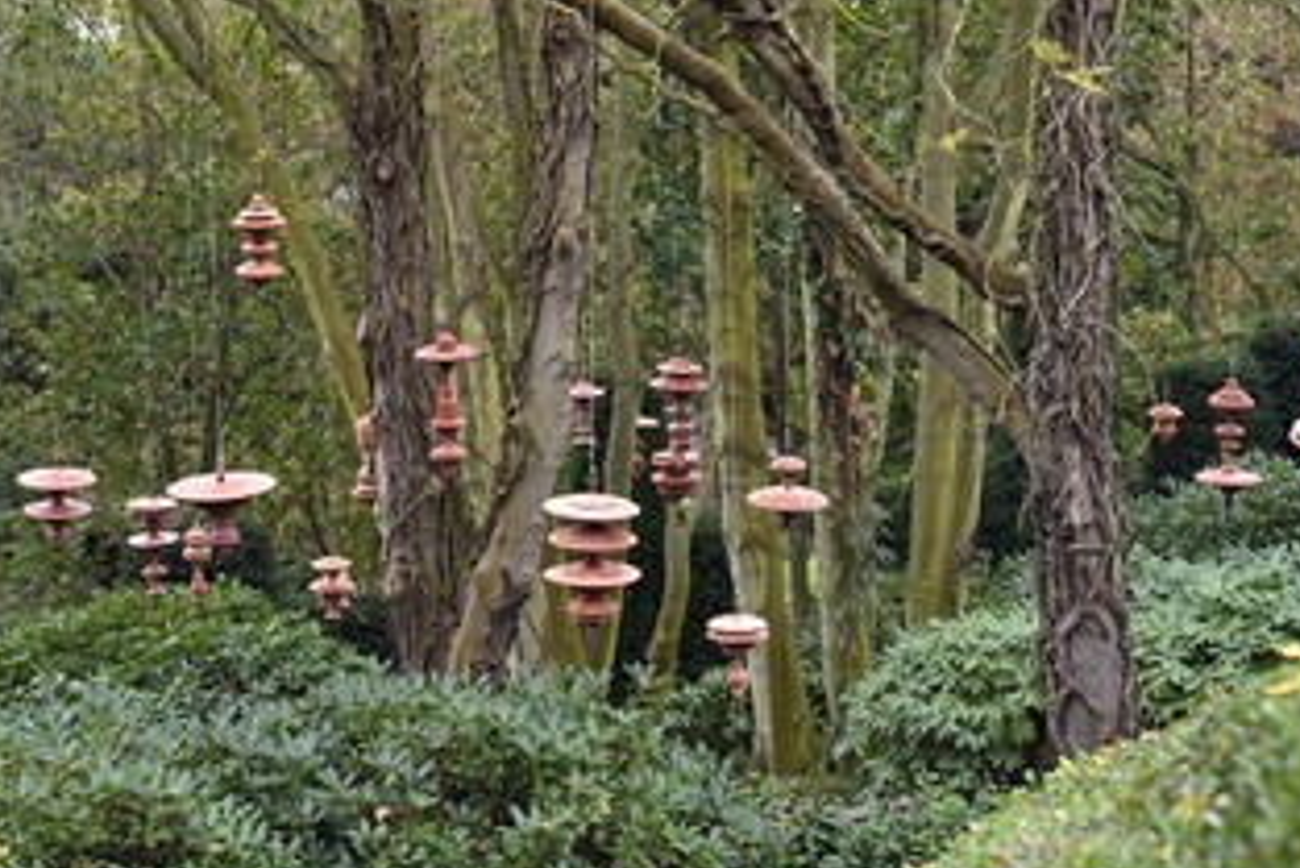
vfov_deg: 14.6
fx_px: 3396
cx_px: 631
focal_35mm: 94
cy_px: 345
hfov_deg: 21.7
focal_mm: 70
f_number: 7.1
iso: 400
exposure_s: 1/60
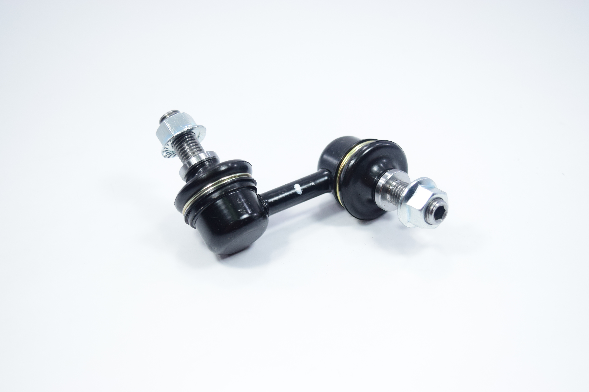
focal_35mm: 51
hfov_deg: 38.9
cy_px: 196
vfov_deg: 26.5
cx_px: 294
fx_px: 834
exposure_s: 1/160
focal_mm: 34
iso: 500
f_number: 4.5
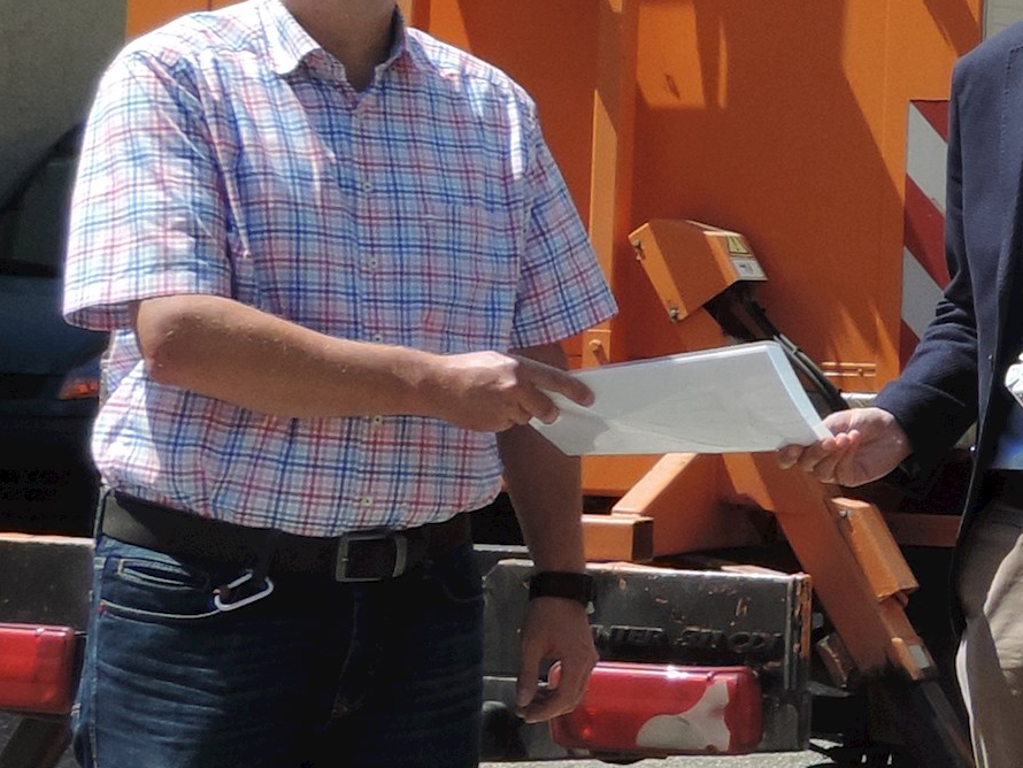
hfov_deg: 13.4
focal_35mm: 138
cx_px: 1599
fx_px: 4079
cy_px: -33
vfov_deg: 10.6
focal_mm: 5.3
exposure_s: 1/800
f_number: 3.1
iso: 80
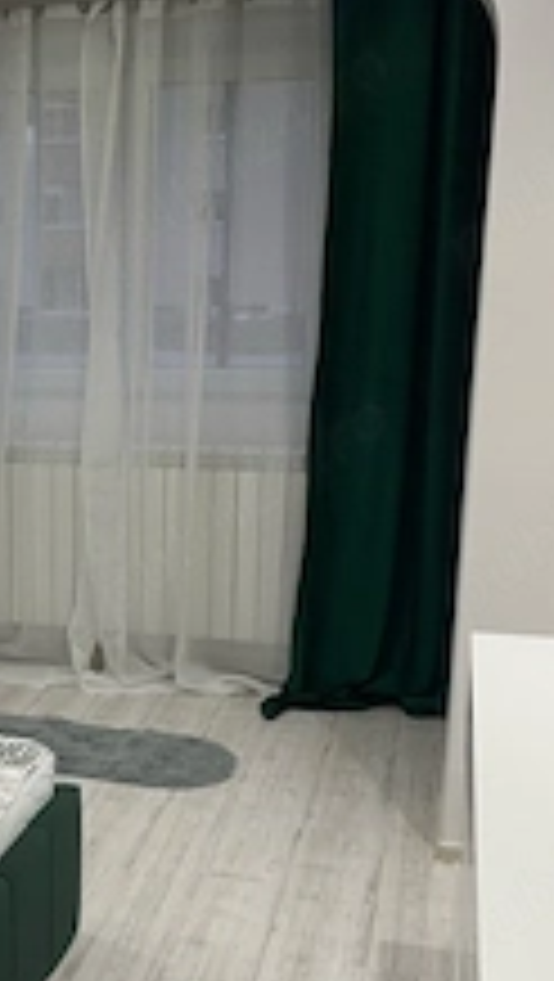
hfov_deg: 22.9
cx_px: -18
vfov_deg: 41.2
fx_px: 1303
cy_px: 562
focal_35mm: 50
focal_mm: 5.1
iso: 80
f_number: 1.6
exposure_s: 1/50
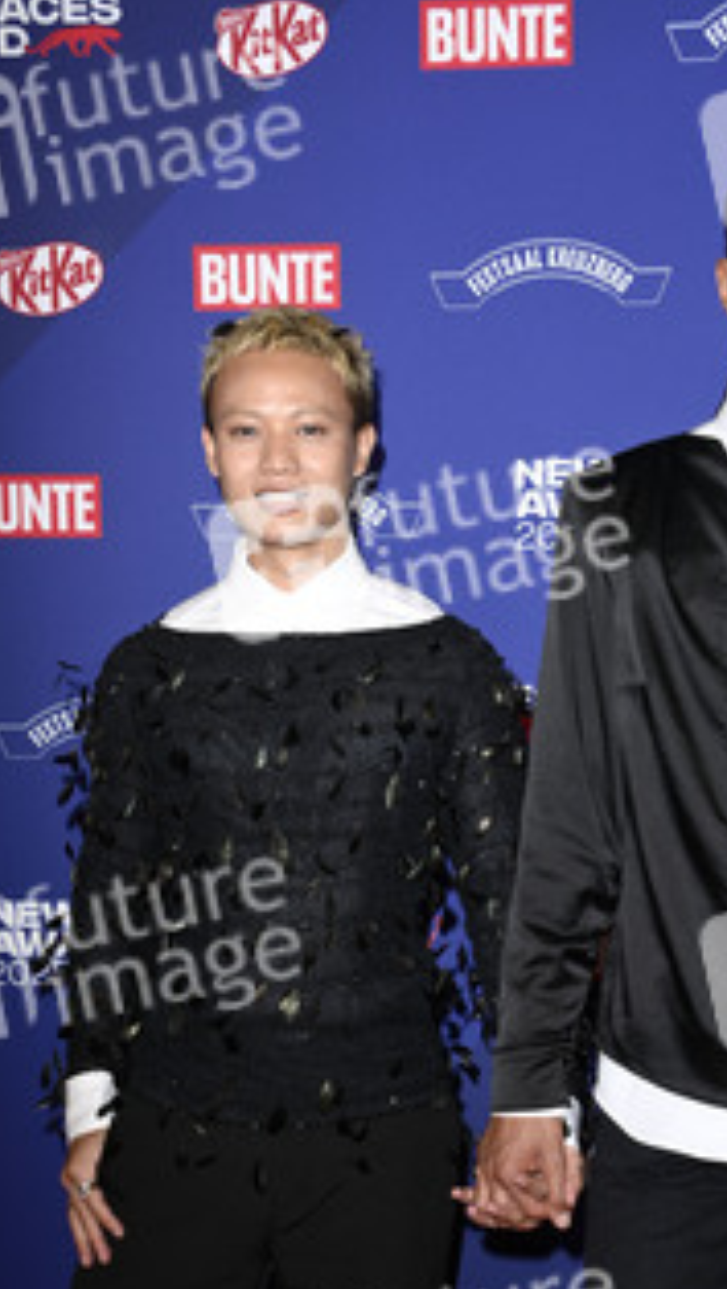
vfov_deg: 32.7
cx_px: 538
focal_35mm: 64
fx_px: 2190
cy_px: 751
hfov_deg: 18.7
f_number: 6.3
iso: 500
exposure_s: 1/250
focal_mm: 48
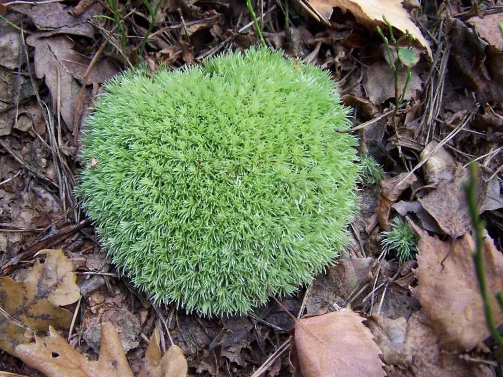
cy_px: 184
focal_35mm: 43
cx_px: 247
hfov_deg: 43.8
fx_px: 625
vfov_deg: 33.6
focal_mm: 6.3
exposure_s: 1/80
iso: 200
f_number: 2.8
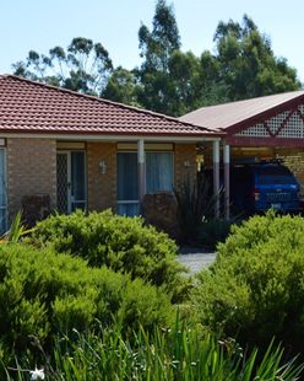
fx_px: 720
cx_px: 131
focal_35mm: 64
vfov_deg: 29.6
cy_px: 190
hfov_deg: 23.8
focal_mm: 30
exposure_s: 1/400
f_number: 11
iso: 400
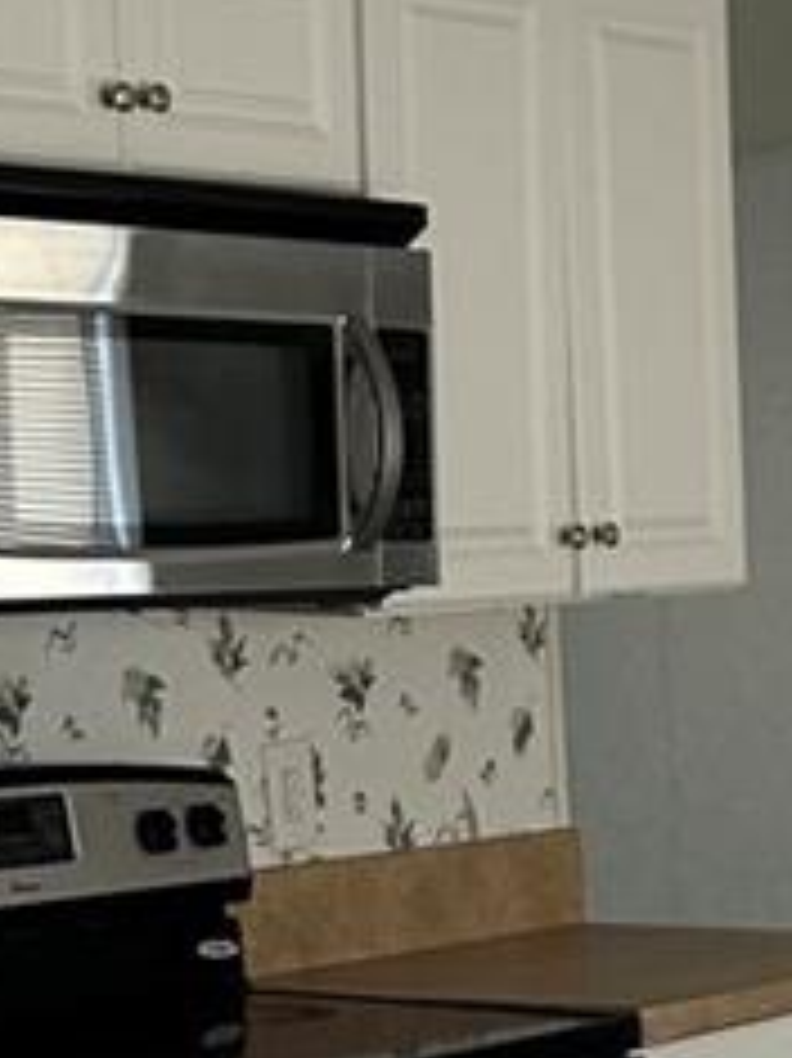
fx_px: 4061
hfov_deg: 10.9
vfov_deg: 14.5
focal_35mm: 133
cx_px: 1058
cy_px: 1175
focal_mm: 5.7
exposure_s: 1/60
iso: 125
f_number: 1.5
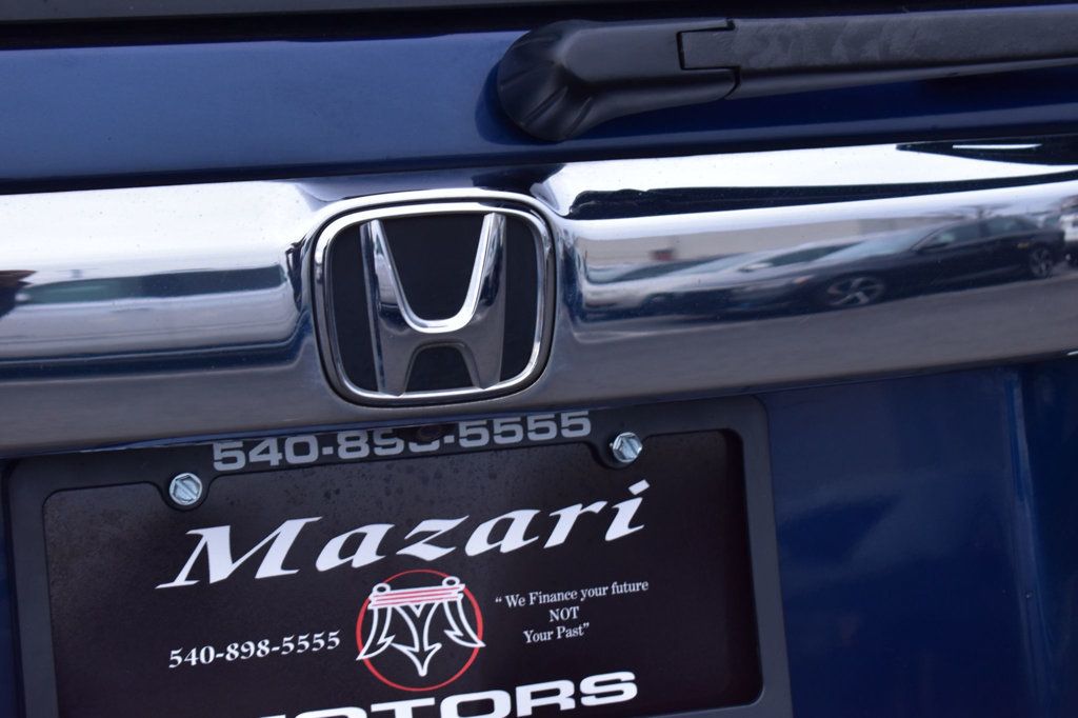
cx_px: 539
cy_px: 359
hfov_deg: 24.6
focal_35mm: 82
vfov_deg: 16.5
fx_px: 2469
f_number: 6.3
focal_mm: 55
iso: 640
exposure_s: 1/15
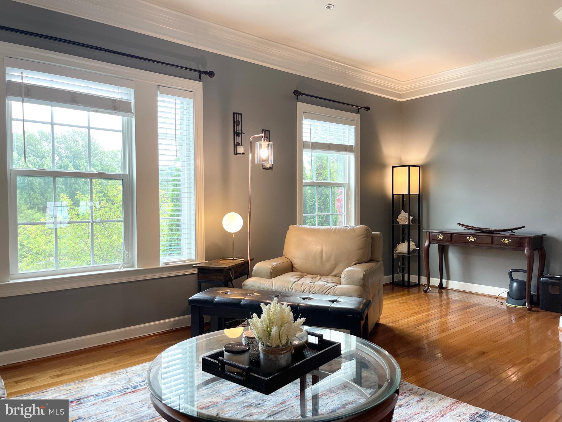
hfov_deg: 69.4
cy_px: 211
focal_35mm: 25
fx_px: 406
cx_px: 281
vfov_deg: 54.9
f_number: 1.6
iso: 64
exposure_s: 1/63
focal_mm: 5.1
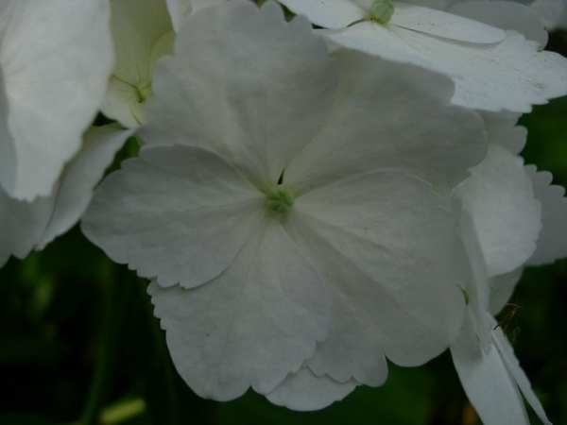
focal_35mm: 51
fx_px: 835
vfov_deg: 28.6
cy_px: 212
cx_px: 284
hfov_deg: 37.5
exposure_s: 1/724
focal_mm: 10.6
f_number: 3.2
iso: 64
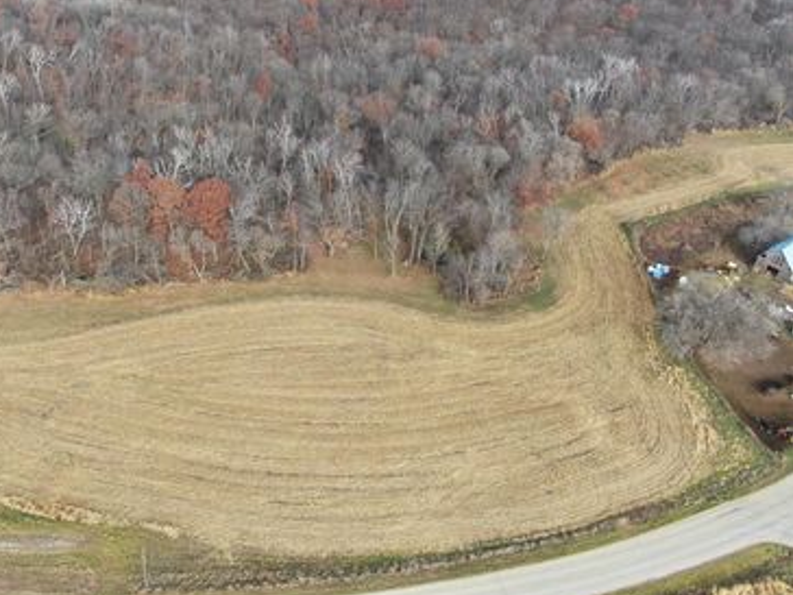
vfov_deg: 42.4
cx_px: 251
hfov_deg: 54.0
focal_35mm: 33
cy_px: 197
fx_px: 756
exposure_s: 1/320
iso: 100
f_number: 2.8
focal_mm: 4.39
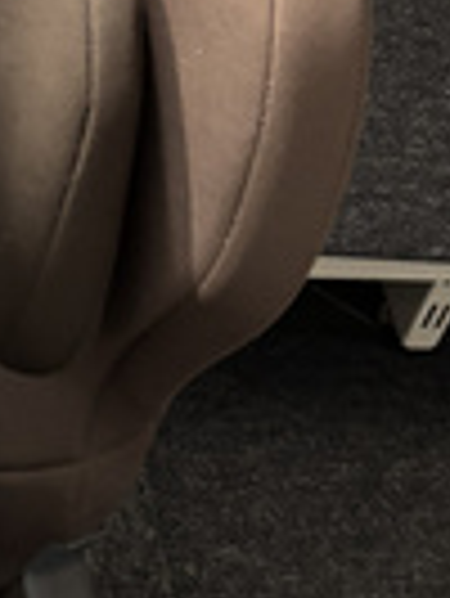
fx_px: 1523
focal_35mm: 88
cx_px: -256
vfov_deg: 22.1
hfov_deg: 15.3
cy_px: 400
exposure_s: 1/25
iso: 1000
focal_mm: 5.96
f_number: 1.6
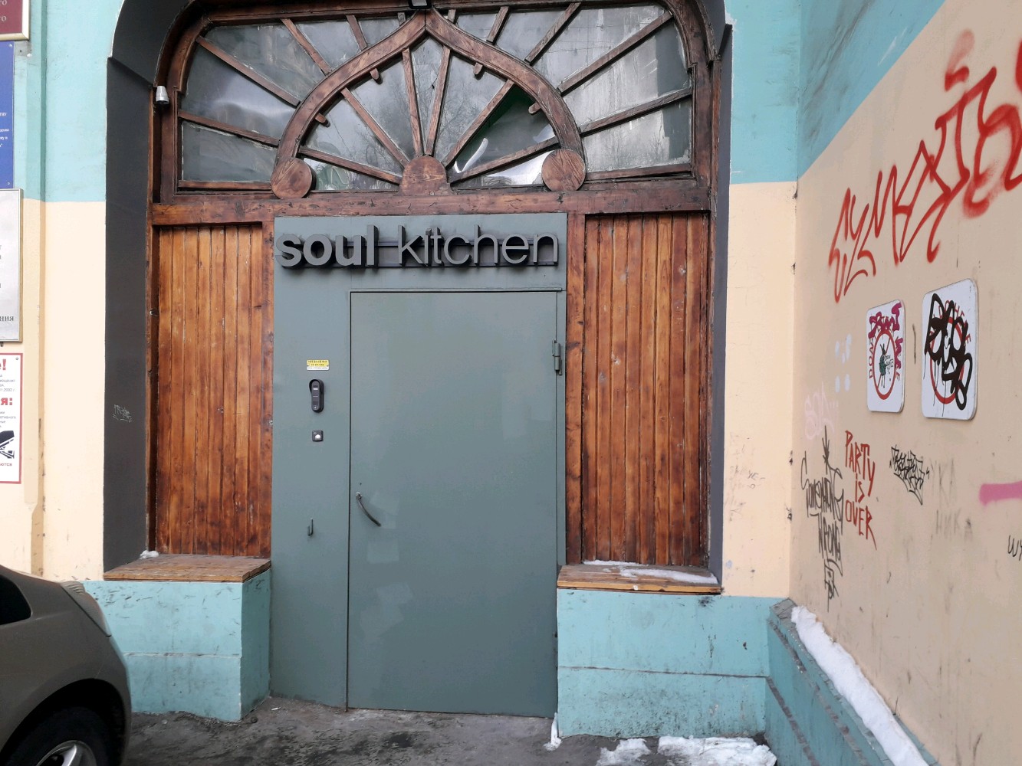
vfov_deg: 51.4
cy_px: 383
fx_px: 797
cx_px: 511
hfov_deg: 65.3
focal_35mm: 27
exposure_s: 1/130
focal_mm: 3.6
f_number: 1.9
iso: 40
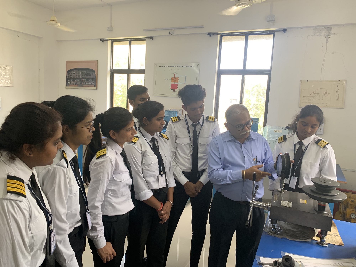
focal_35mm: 26
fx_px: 267
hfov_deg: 67.3
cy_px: 134
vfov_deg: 53.1
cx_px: 178
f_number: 1.8
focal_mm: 4.25
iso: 64
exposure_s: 1/50
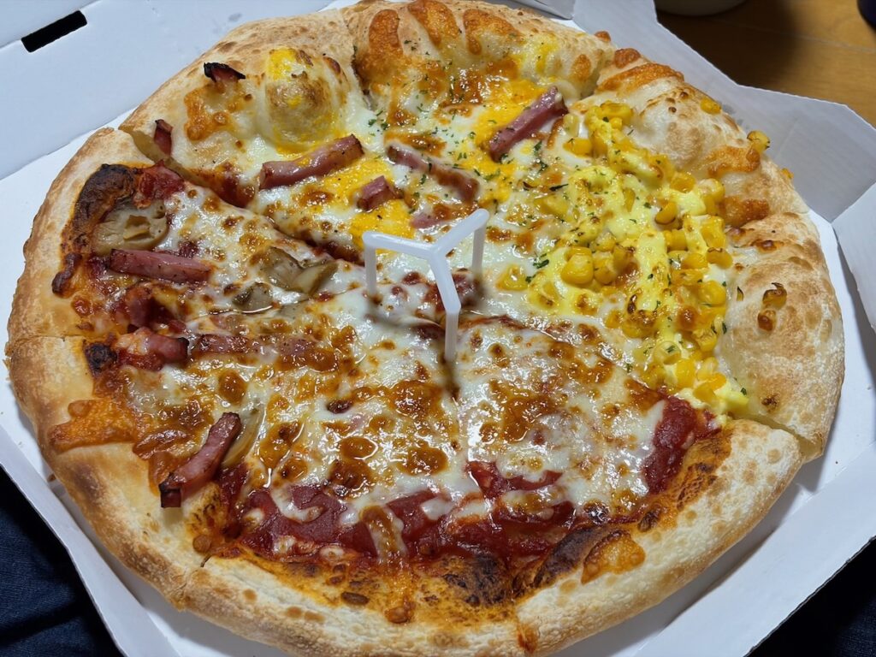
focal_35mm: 52
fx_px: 1316
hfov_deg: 36.8
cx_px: 438
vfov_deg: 28.0
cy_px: 328
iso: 100
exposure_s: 1/50
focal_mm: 5.96
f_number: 1.6
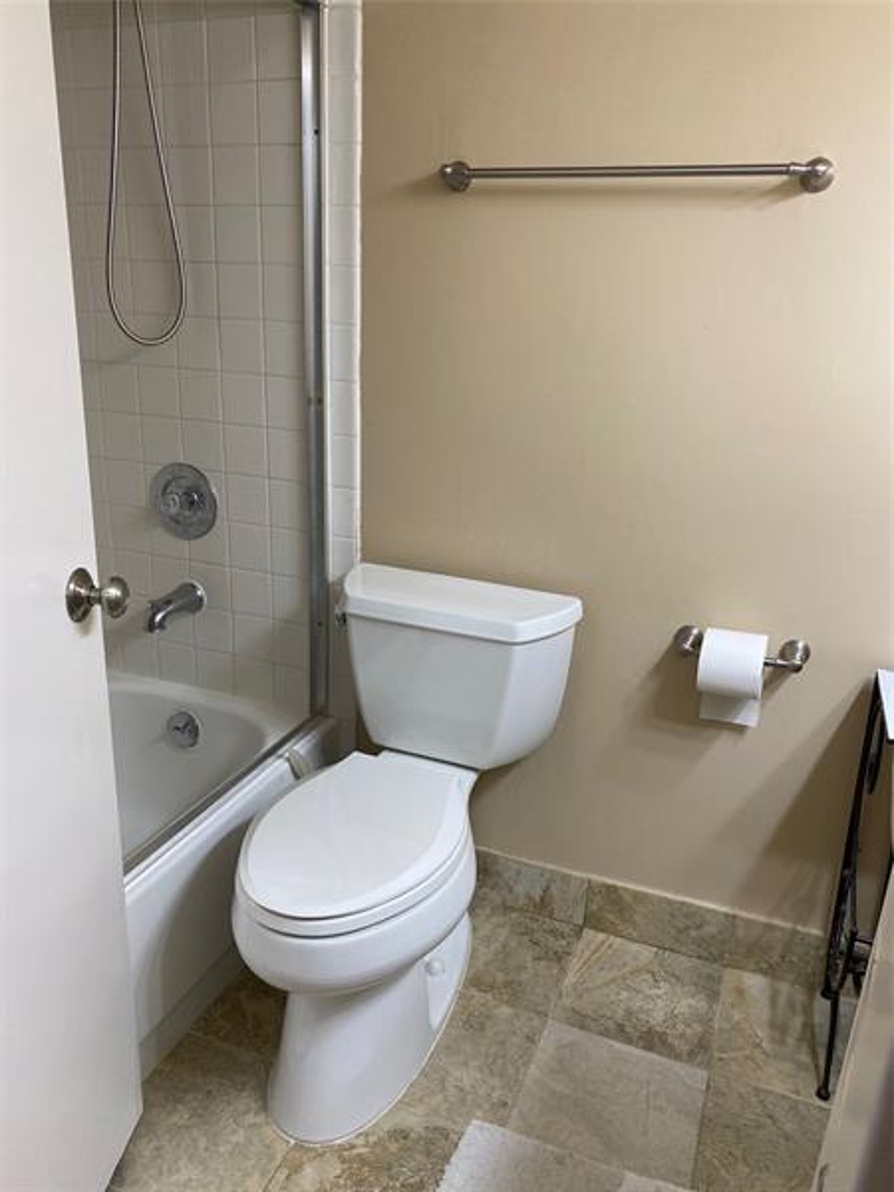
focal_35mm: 26
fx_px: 895
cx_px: 447
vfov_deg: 67.3
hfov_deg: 53.1
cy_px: 596
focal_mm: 4.25
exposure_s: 1/120
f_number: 1.8
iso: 125
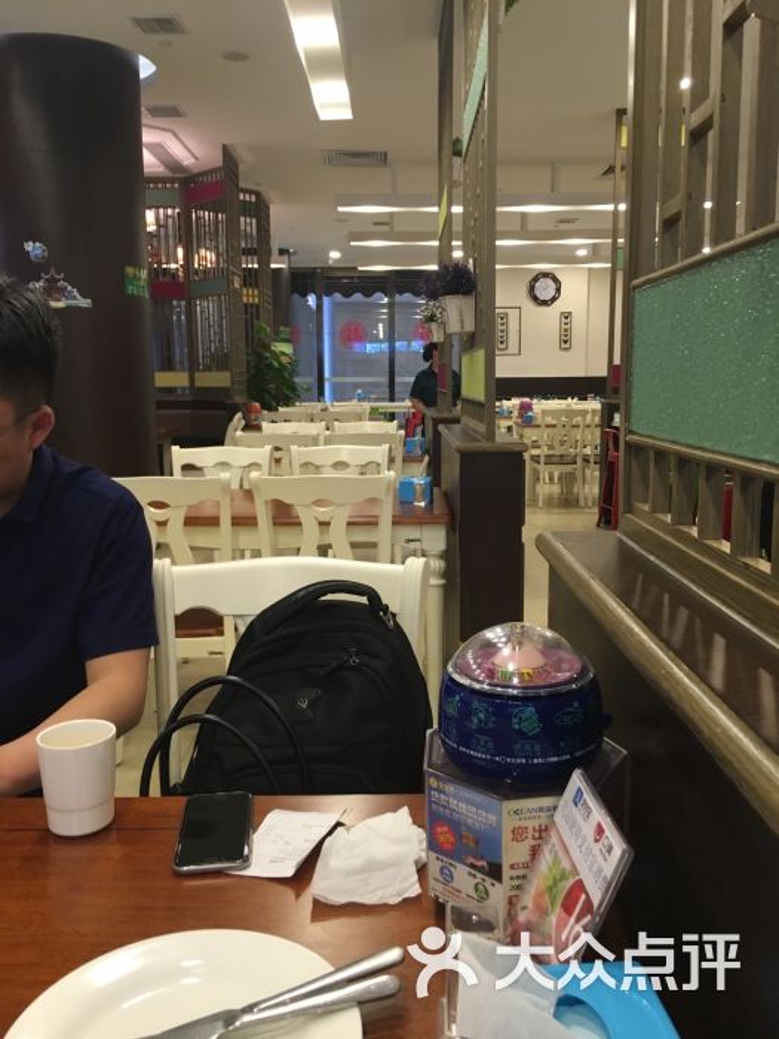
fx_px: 870
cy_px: 520
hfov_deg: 48.2
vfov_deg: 61.7
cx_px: 390
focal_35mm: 29
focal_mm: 4.15
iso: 125
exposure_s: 1/33
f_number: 2.2
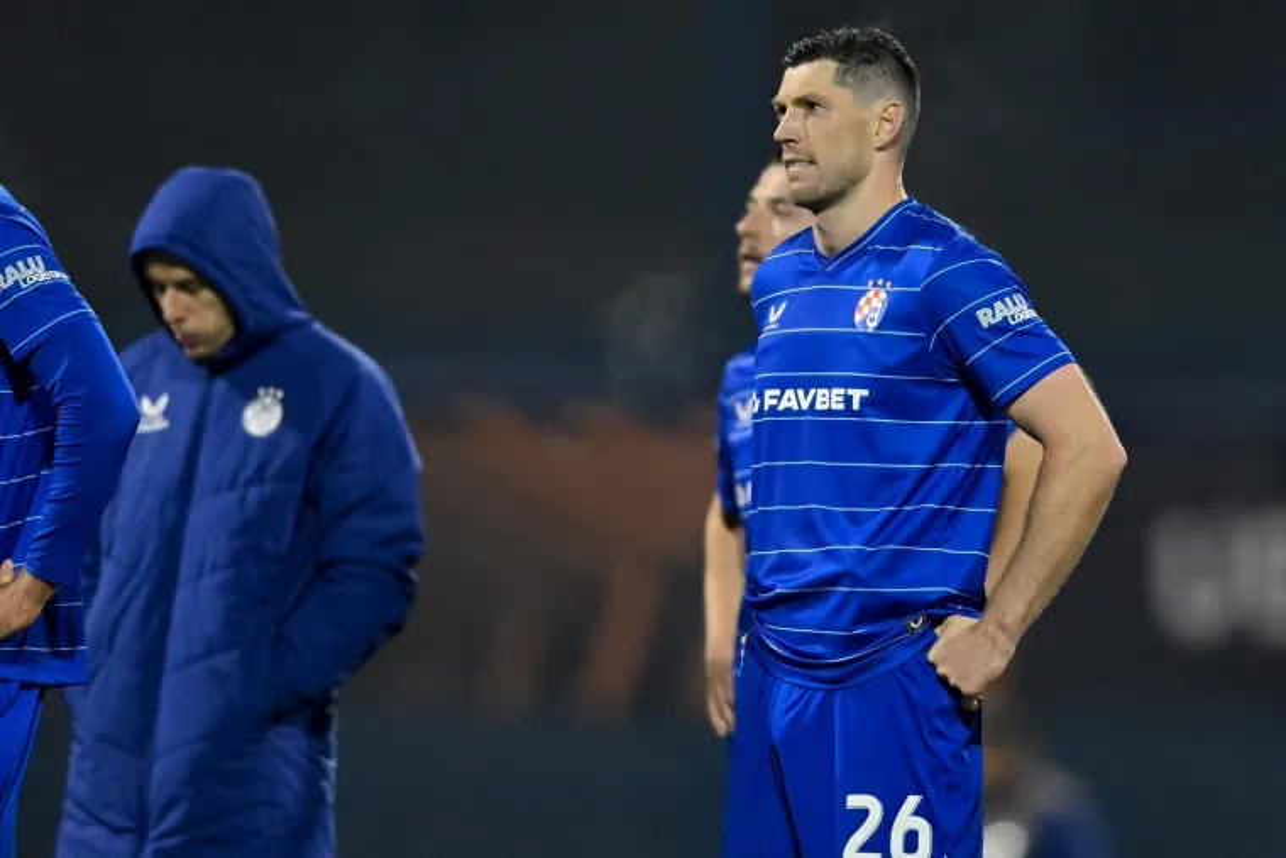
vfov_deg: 2.3
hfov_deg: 3.4
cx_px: 643
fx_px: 21436
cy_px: 429
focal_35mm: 600
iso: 4000
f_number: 2.8
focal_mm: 400
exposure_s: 1/1600
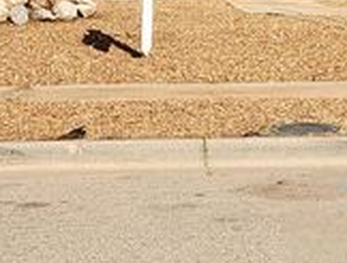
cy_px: -95
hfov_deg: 26.2
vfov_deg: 19.1
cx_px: 323
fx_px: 715
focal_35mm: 71
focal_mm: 6.4
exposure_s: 1/2000
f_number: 1.8
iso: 12
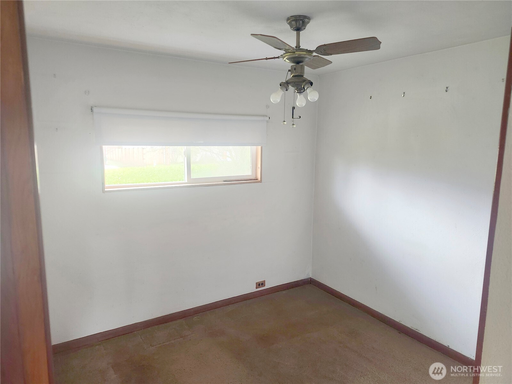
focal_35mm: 23
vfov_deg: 58.9
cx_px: 256
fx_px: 340
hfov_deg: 73.9
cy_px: 192
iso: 640
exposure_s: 1/60
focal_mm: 5.5
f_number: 1.8
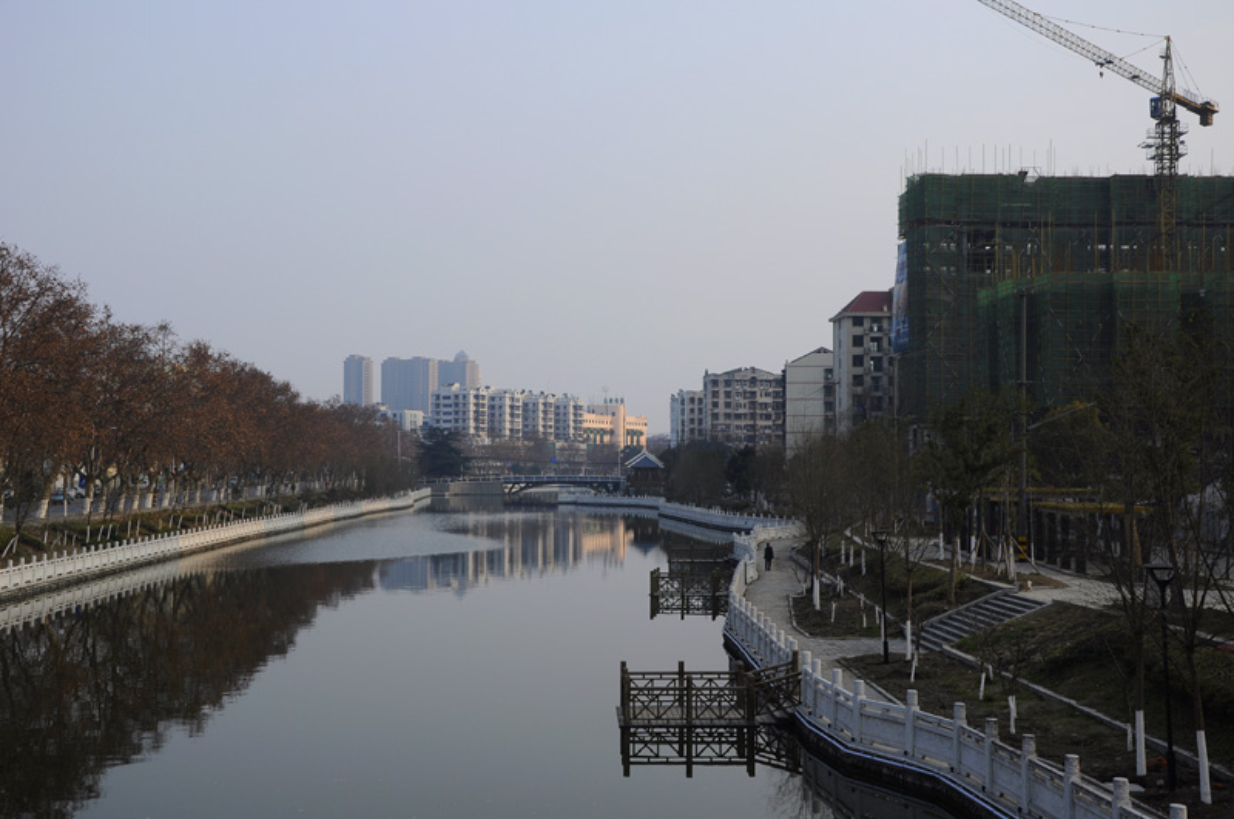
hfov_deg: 41.2
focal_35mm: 48
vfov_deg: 28.0
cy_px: 410
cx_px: 617
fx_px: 1643
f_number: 8
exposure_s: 1/200
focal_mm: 32
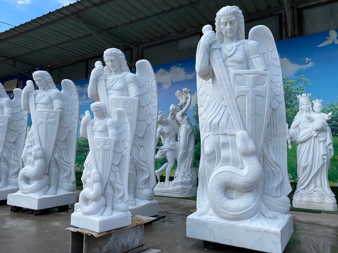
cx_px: 169
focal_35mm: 26
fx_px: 254
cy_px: 126
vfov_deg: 53.1
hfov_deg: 67.3
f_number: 1.8
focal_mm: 4.25
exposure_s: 1/1300
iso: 32
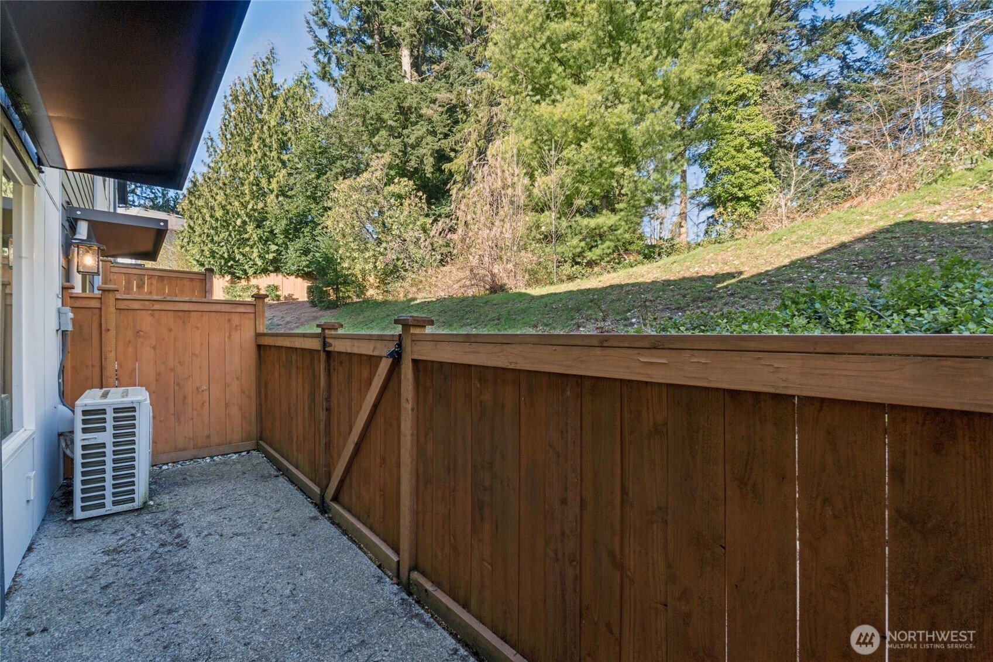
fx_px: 414
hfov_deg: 100.4
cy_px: 331
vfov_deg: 77.3
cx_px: 496
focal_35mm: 15
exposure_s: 1/25
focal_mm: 10
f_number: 9
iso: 250
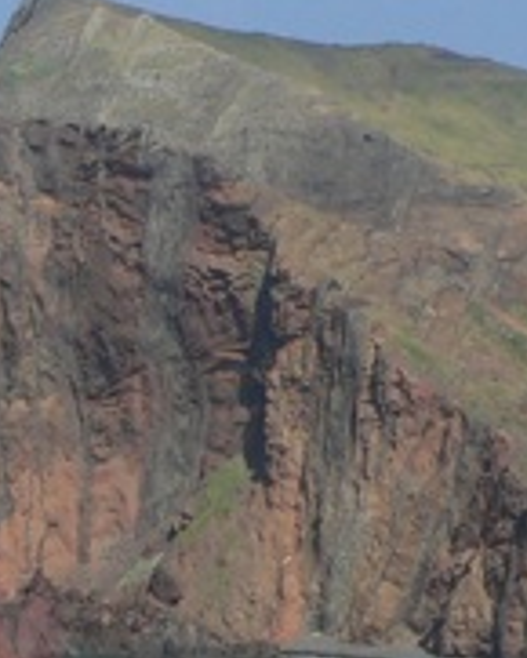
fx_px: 3428
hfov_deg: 8.5
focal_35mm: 176
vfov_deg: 10.9
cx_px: -329
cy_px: 663
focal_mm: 6.5
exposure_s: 1/640
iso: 80
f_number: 4.6
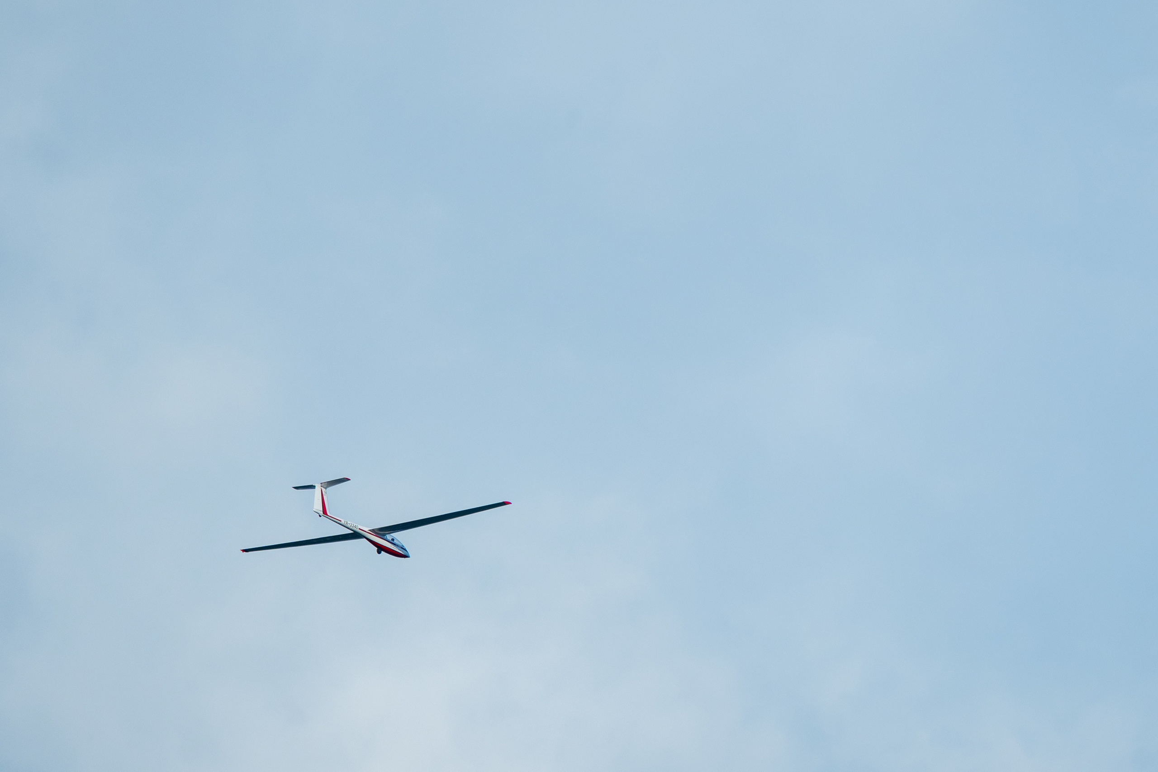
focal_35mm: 500
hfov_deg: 4.1
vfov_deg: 2.8
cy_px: 386
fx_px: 16083
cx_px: 579
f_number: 6.7
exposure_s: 1/2500
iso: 500
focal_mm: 500
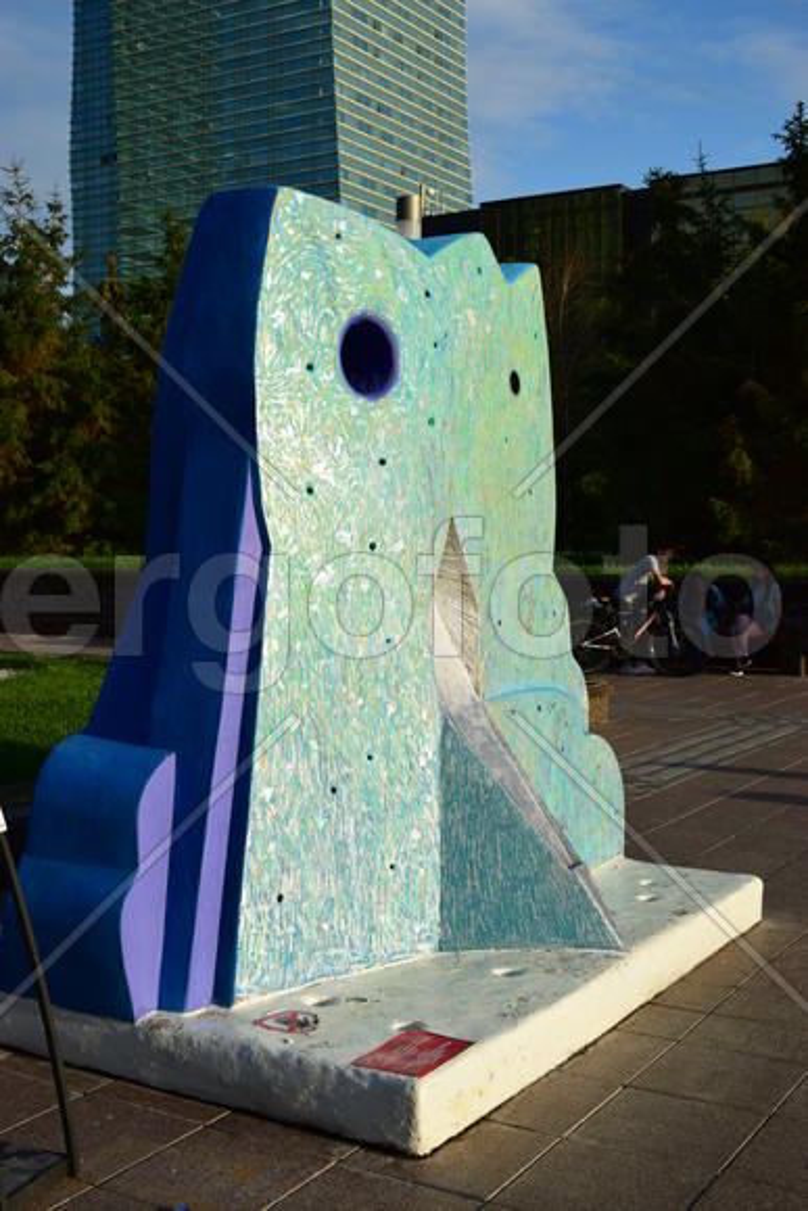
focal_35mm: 42
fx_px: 1413
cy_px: 606
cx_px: 404
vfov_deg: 46.4
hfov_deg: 31.9
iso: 100
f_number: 8
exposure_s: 1/250
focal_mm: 28
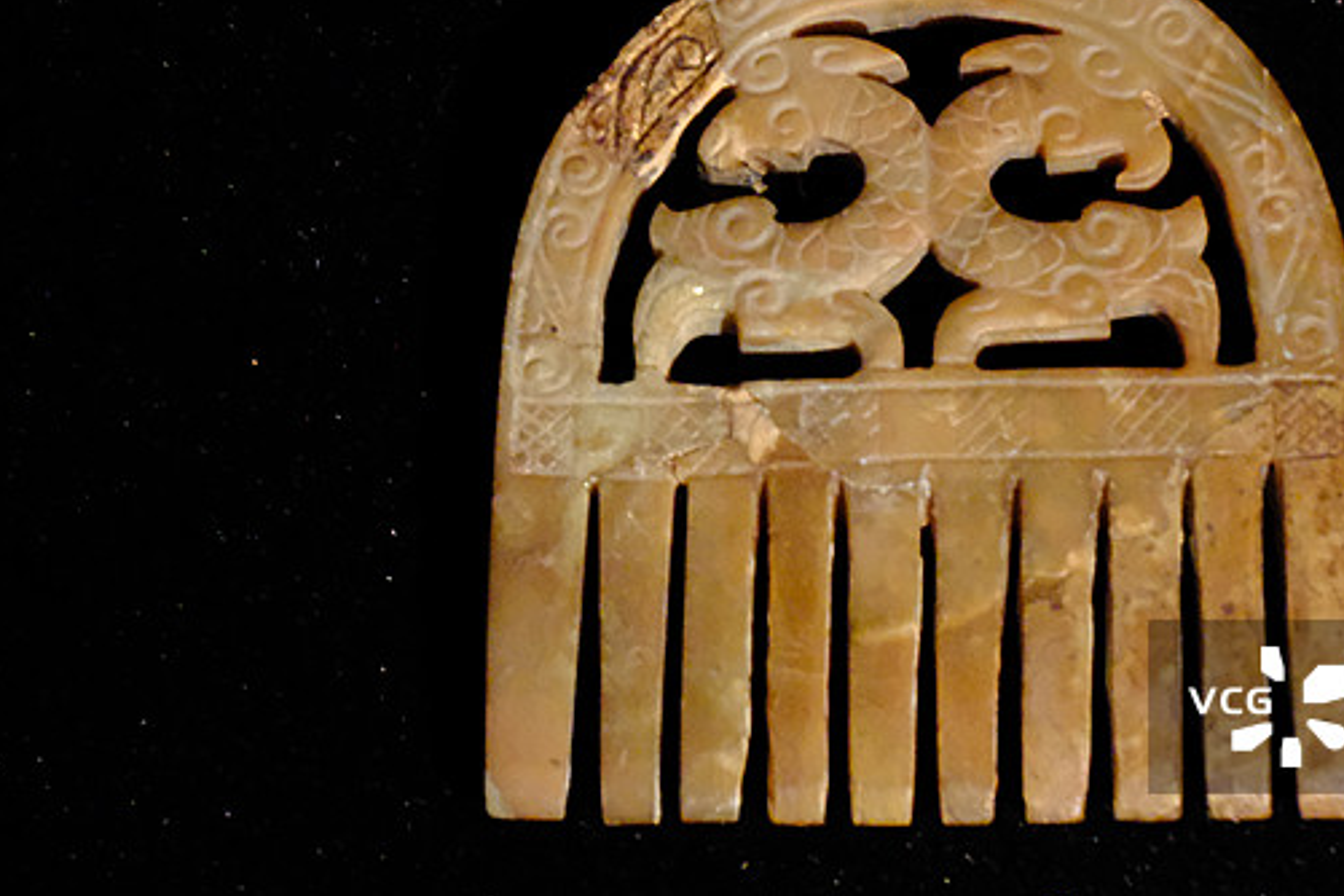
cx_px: 673
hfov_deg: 12.4
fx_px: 6197
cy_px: 374
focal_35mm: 166
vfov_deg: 8.3
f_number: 14
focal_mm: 69.2
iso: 12800
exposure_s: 1/26
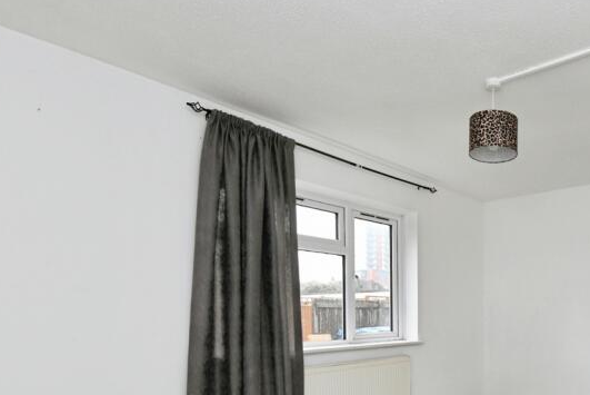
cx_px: 481
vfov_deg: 45.0
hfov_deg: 61.2
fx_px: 443
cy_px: 330
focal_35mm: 27
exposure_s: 1/60
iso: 640
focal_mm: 14
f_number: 8
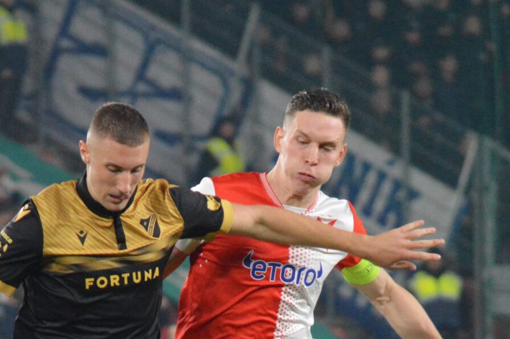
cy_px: 443
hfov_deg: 2.4
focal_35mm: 858
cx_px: 255
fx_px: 12144
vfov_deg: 1.6
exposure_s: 1/640
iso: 3200
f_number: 5
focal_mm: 200
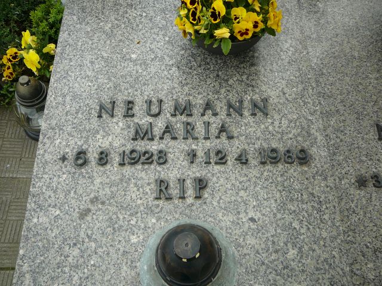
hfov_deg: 52.6
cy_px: 143
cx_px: 191
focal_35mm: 35
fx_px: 386
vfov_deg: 40.7
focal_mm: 5.2
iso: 80
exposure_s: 1/400
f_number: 2.8
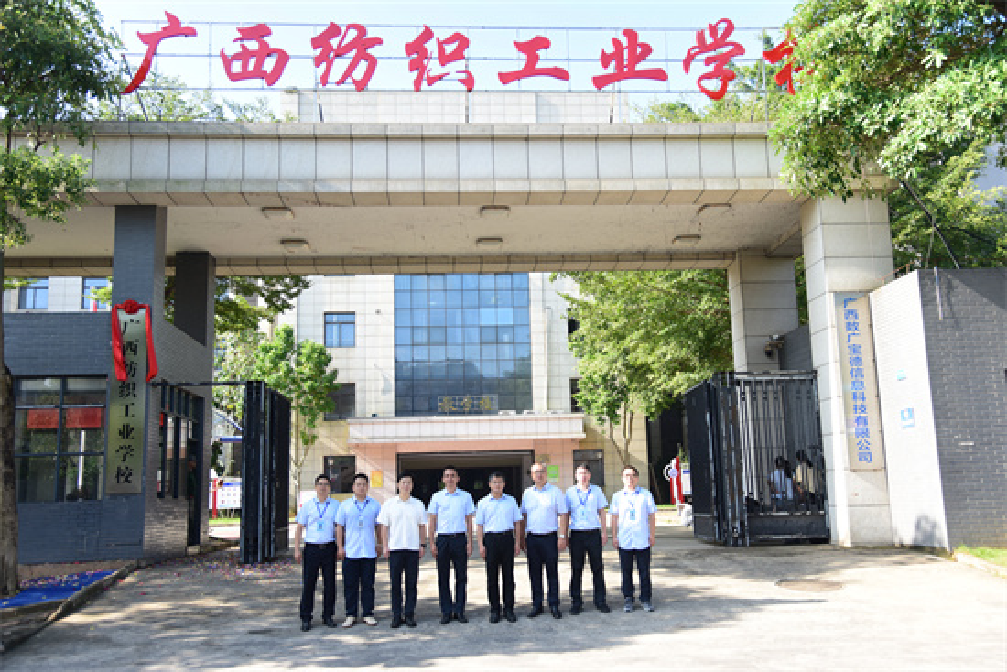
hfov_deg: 55.8
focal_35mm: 34
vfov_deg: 38.9
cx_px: 504
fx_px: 951
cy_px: 336
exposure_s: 1/500
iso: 320
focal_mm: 34
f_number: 4
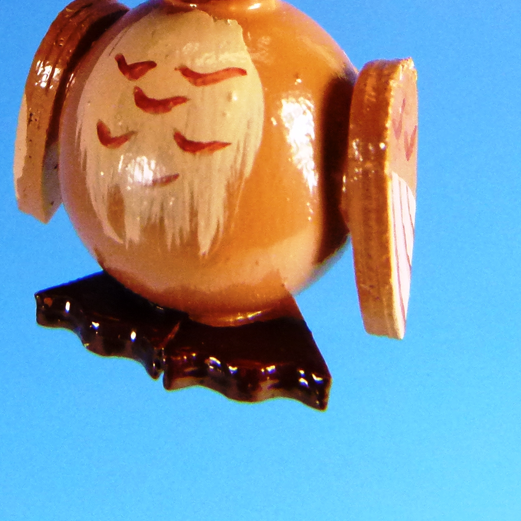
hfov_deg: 23.6
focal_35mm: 73
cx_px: 172
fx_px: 1243
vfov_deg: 22.3
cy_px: -58
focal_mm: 4.5
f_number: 3.6
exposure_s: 1/320
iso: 400
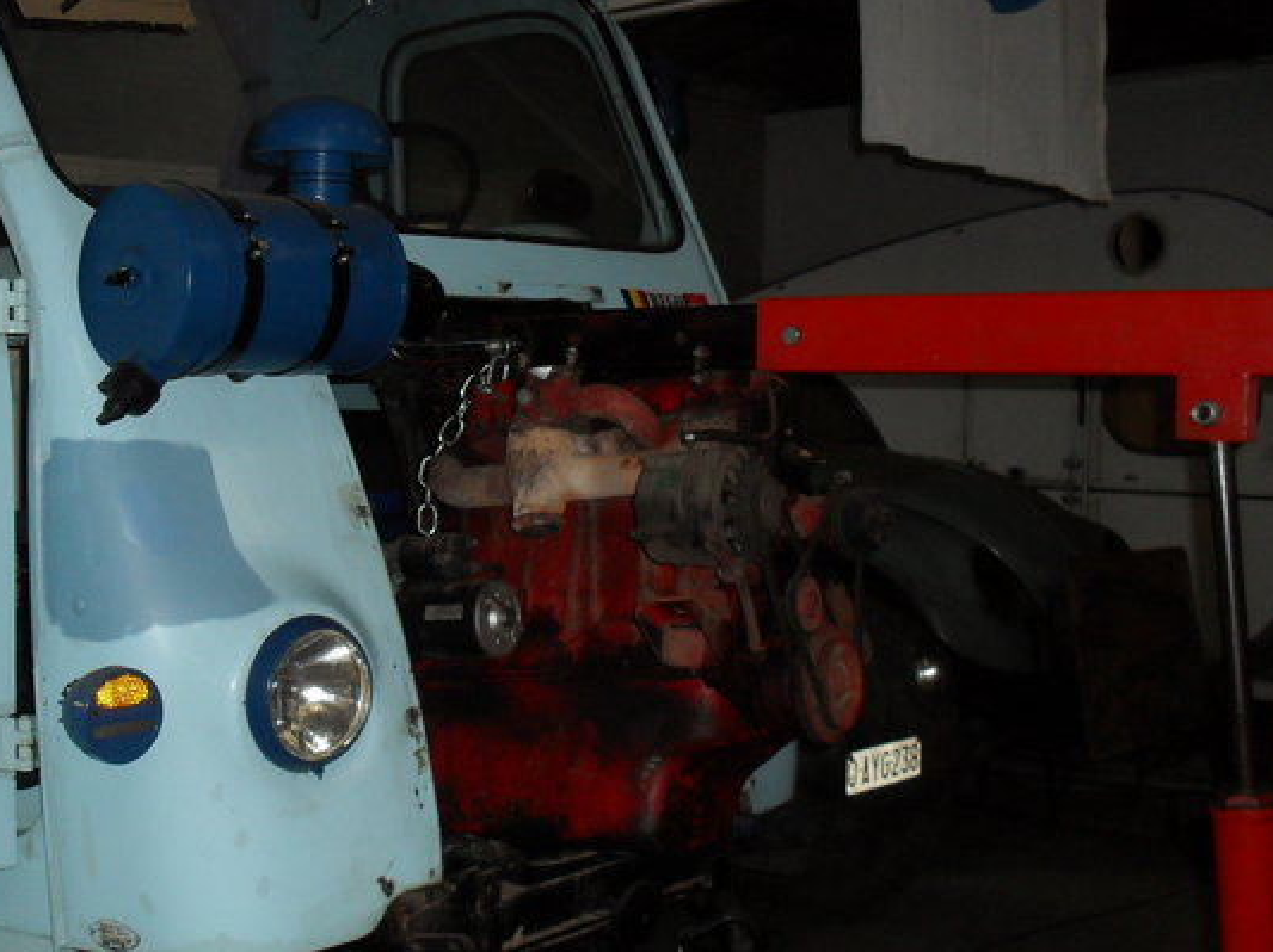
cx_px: 497
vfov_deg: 31.4
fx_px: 1691
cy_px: 567
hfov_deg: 41.0
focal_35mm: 46
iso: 200
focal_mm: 6.3
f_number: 3.2
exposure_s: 1/45
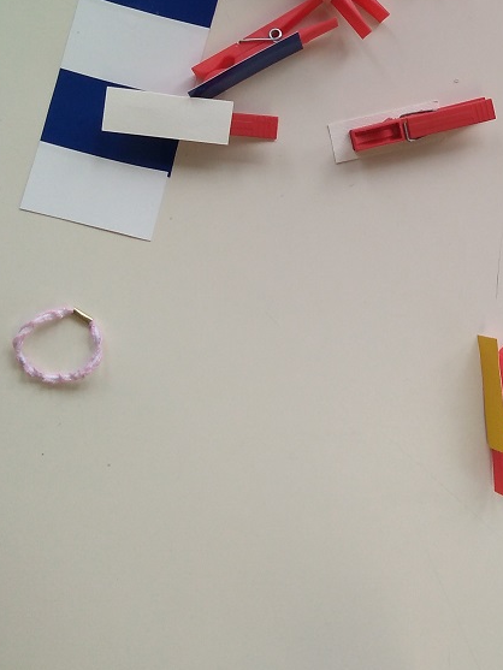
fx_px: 1085
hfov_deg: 25.4
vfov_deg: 33.2
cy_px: 117
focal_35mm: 56
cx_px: 442
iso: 132
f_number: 2.2
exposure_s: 1/100
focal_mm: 3.46
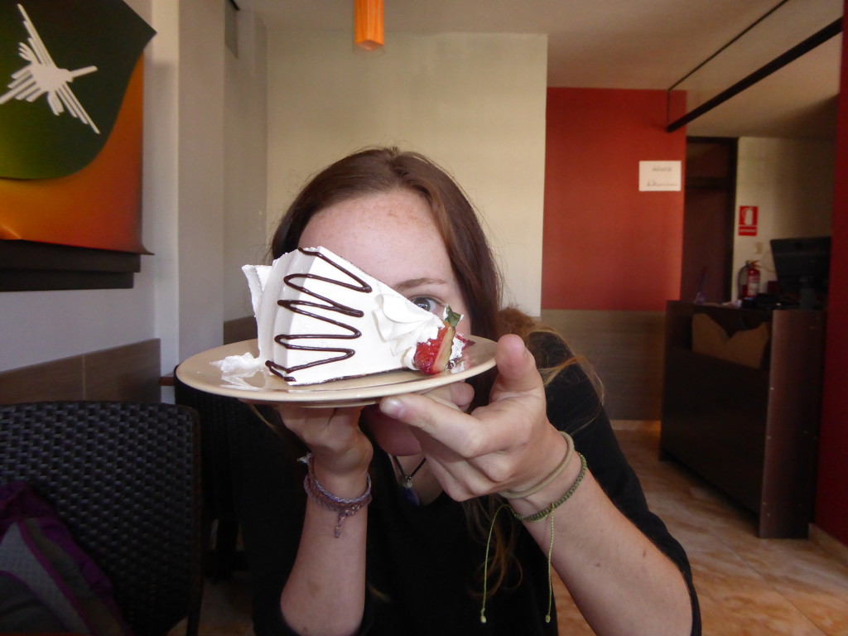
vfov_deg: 54.9
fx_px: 612
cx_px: 424
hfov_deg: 69.4
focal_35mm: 25
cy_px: 318
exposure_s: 1/60
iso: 500
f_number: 3.3
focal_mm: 4.3
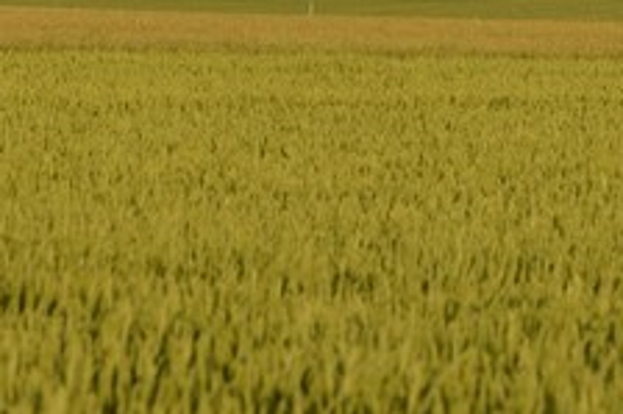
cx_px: 496
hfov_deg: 5.8
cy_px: 31
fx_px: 6103
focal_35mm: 353
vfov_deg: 3.9
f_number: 7.1
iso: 100
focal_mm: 125
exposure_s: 1/160
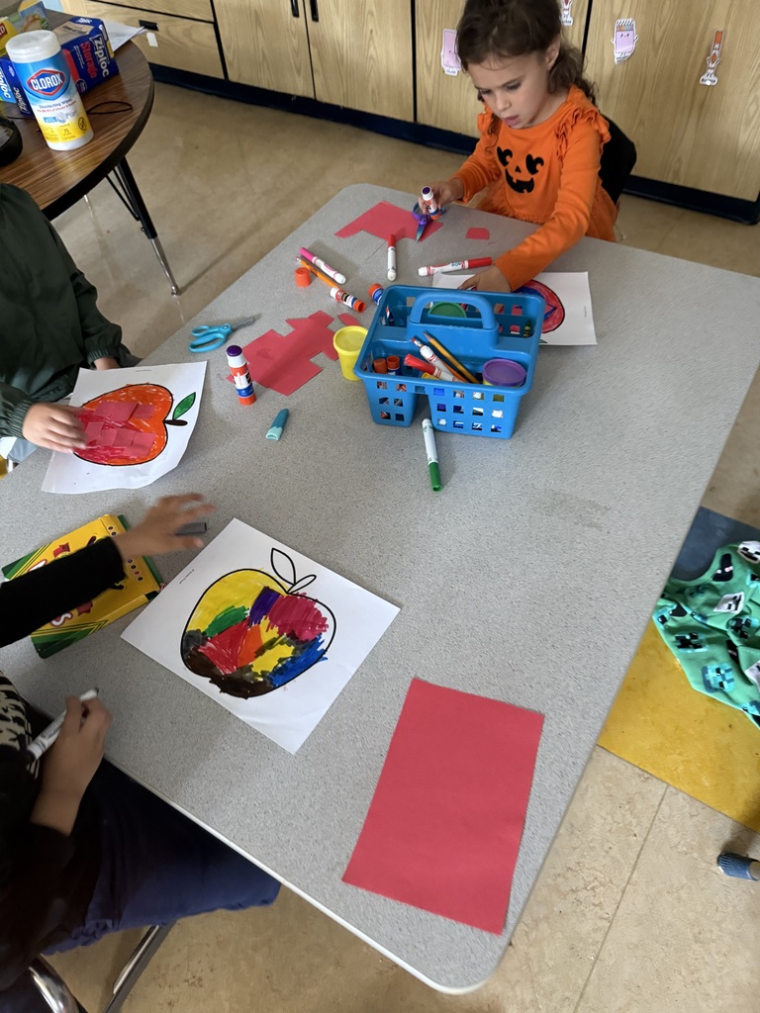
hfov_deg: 56.8
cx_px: 380
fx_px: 703
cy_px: 506
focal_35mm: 24
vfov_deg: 71.6
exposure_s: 1/60
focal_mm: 6.76
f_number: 1.78
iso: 500
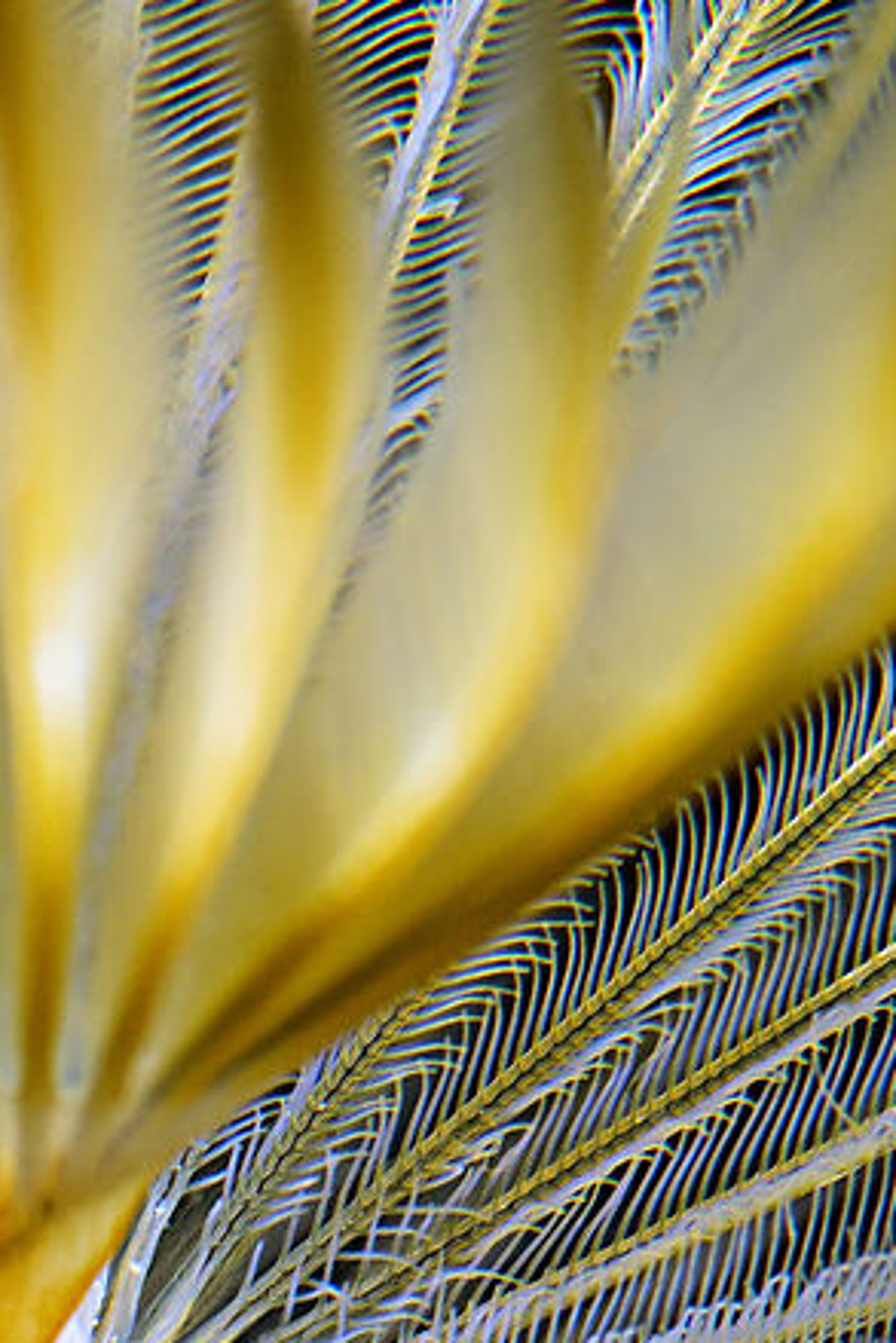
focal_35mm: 574
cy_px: 1872
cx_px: -566
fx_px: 21411
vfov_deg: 3.6
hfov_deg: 2.4
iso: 100
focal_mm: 105
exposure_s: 1/250
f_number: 20
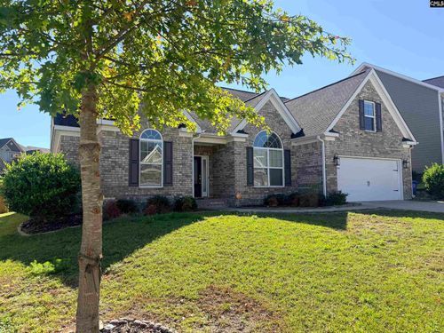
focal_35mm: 24
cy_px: 166
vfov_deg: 56.8
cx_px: 222
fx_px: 308
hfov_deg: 71.6
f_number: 1.78
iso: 100
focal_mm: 6.76
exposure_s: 1/2525
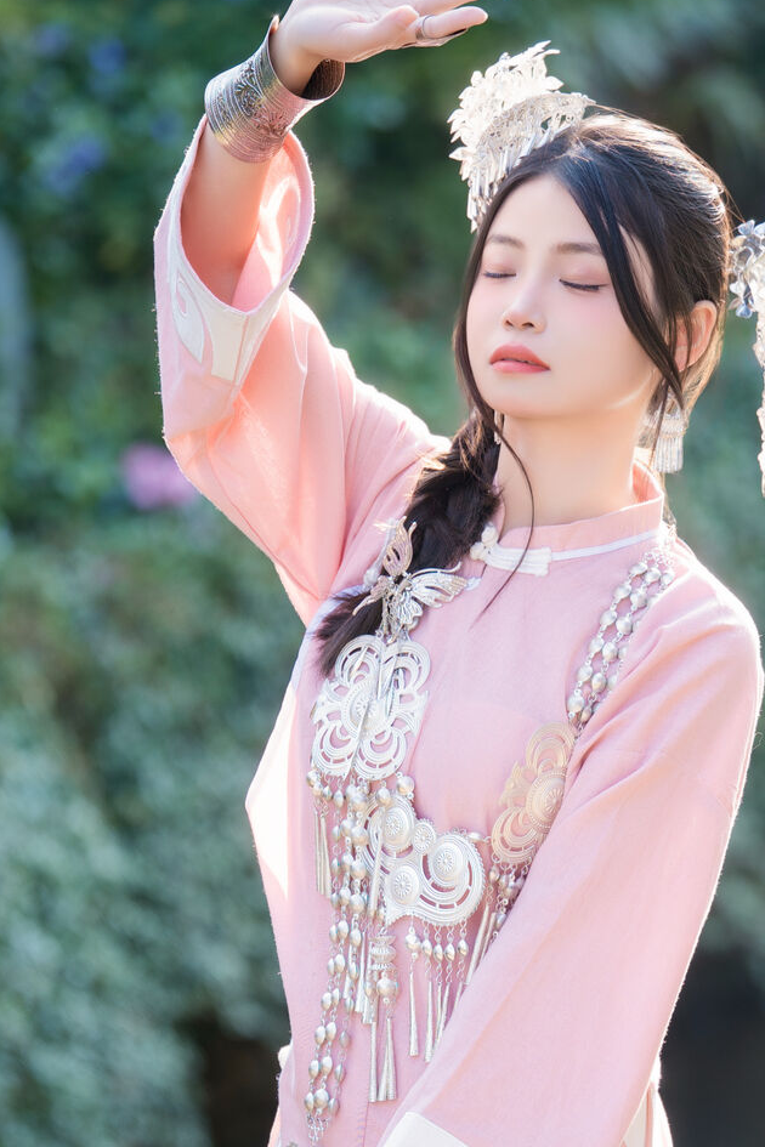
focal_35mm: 219
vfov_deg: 9.4
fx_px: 6980
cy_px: 812
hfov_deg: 6.3
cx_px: 561
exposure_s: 1/125
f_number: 2.8
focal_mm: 115
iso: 100
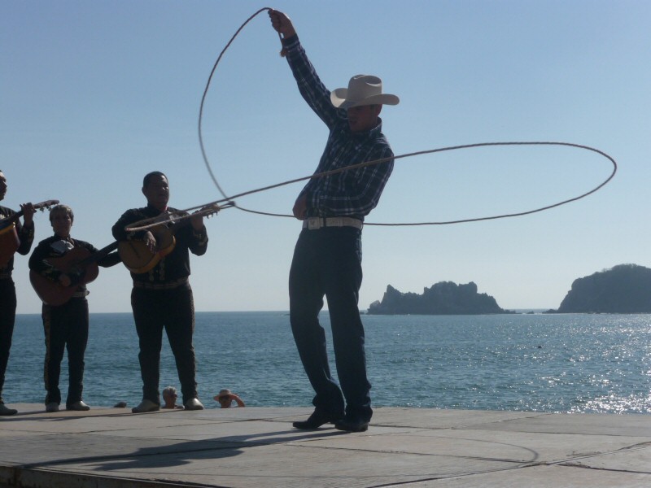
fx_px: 1166
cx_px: 326
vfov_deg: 23.7
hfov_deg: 31.2
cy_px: 244
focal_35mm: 62
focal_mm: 10.5
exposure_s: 1/500
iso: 100
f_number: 10
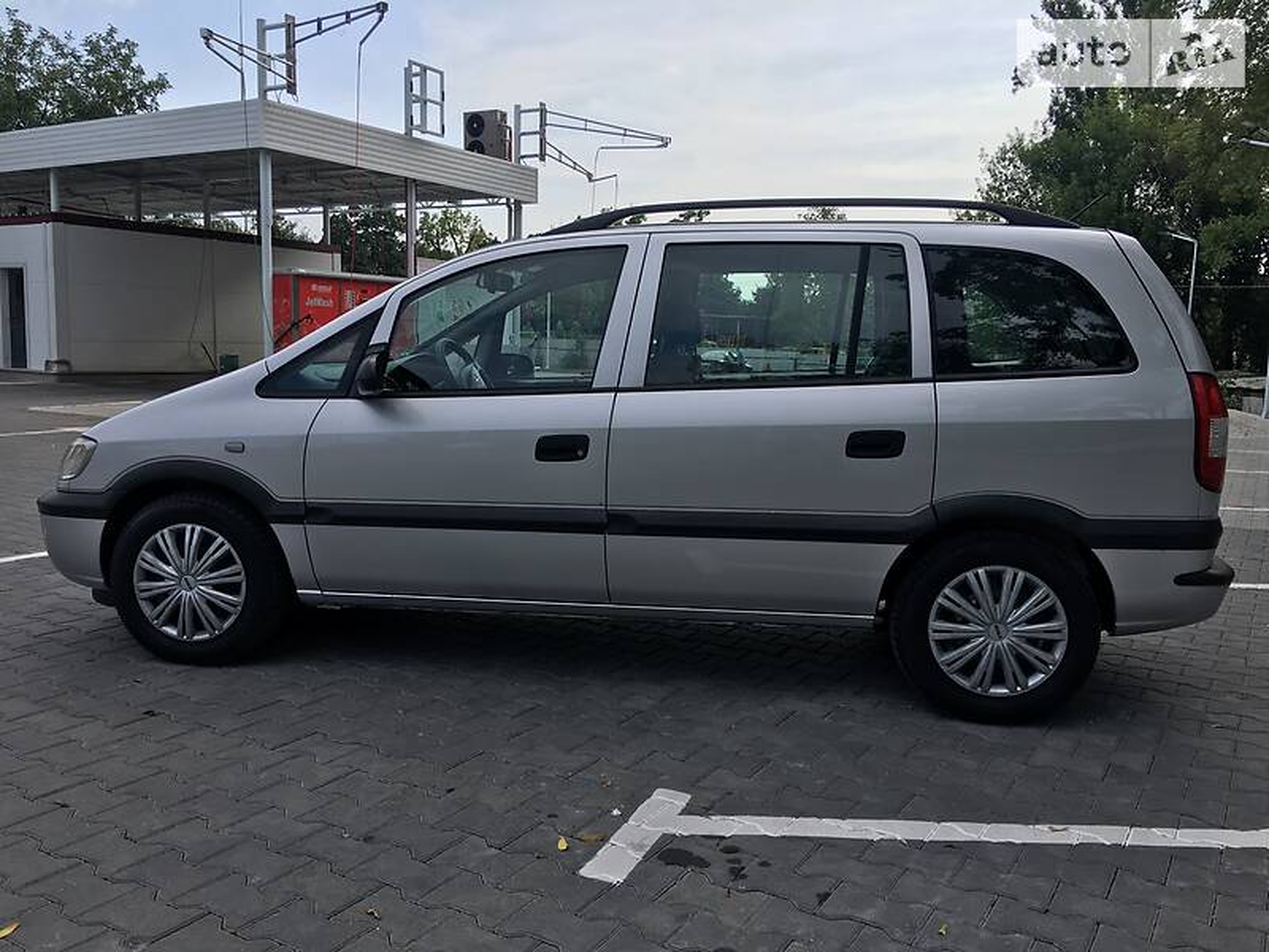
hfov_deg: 61.7
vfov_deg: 48.2
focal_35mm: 29
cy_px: 476
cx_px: 634
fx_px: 1063
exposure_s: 1/1040
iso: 25
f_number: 2.2
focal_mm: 4.2
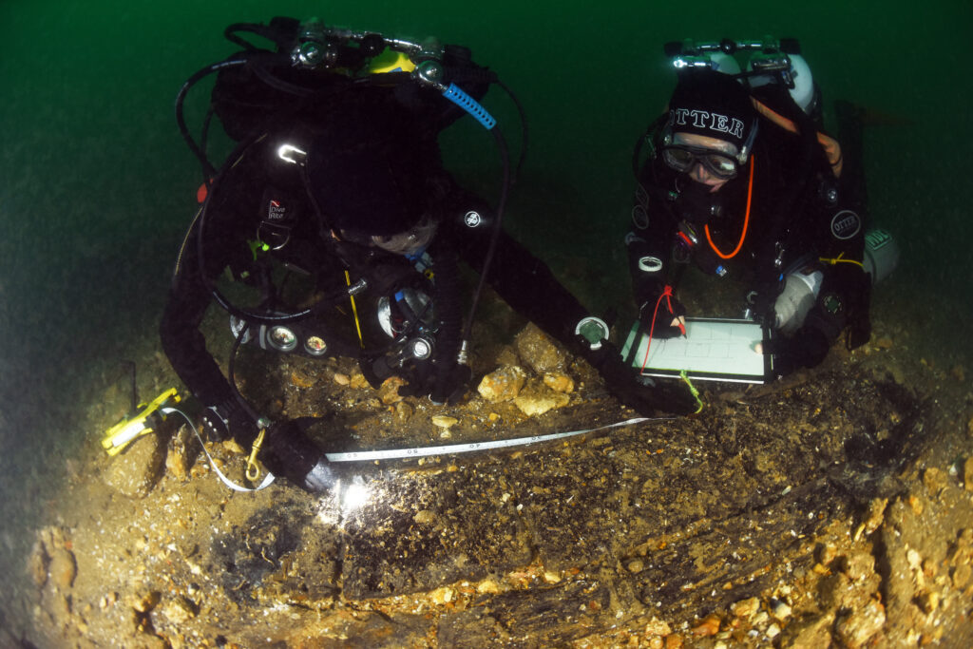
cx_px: 486
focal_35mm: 16
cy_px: 324
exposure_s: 1/50
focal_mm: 16
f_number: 6.3
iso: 500
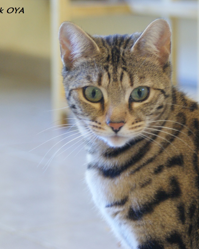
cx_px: 152
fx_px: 1251
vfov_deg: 11.3
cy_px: 124
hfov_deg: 9.1
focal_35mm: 170
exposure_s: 1/6
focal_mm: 80
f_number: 5.6
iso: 800
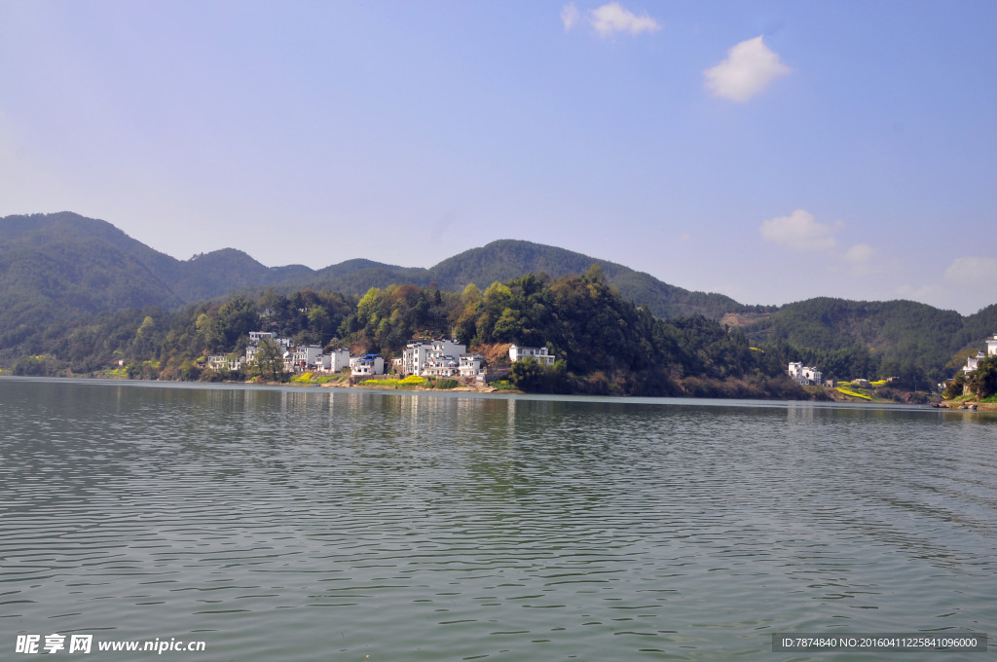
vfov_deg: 43.5
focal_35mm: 30
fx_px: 830
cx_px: 498
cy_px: 331
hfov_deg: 62.0
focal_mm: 20
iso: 200
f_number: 10
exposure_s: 1/400
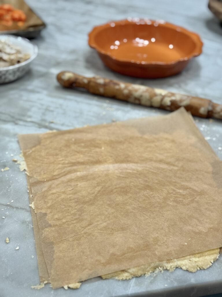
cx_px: 111
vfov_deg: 39.7
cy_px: 148
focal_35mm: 48
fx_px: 410
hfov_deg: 30.3
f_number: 1.78
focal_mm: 6.76
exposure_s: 1/60
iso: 250
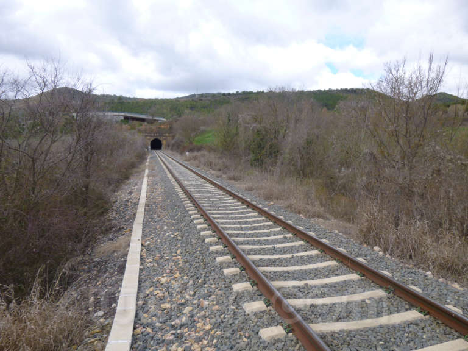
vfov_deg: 54.9
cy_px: 176
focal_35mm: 25
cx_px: 234
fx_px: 338
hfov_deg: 69.4
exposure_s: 1/500
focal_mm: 4.5
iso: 100
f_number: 3.1
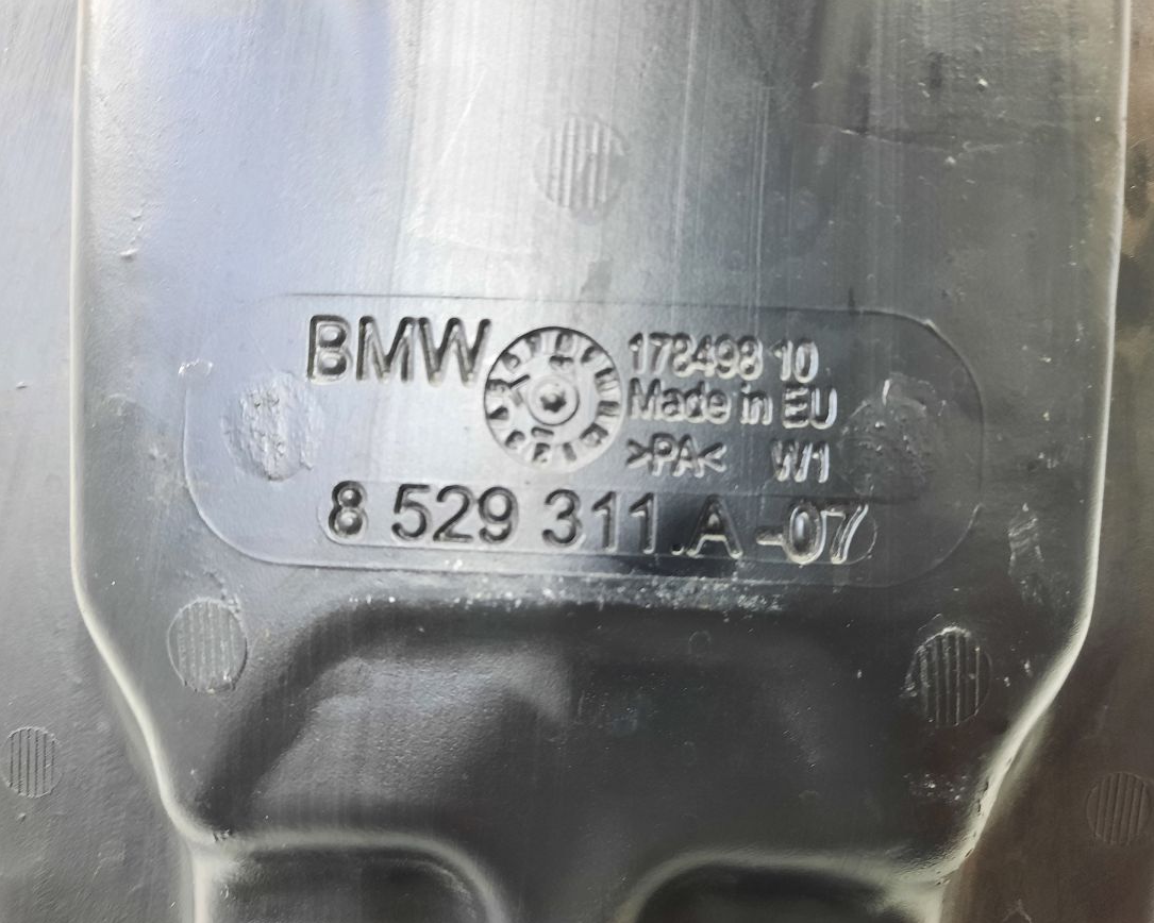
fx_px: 922
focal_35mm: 27
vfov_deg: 53.2
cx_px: 569
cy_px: 460
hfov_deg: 64.1
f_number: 2
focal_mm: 4.6
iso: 250
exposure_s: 1/33
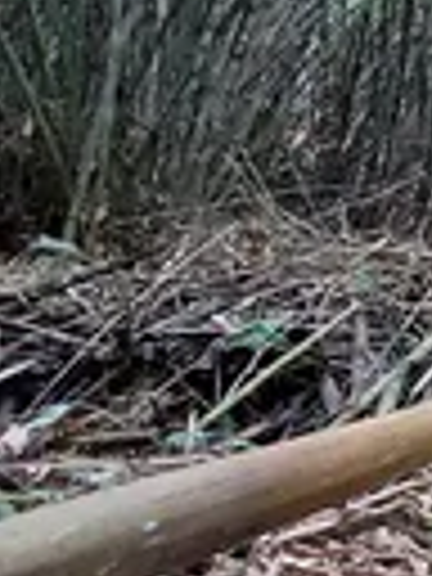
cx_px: 1008
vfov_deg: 31.0
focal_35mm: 61
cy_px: 126
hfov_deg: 15.2
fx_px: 1015
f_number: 2.2
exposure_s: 1/25
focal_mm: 1.74
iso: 500
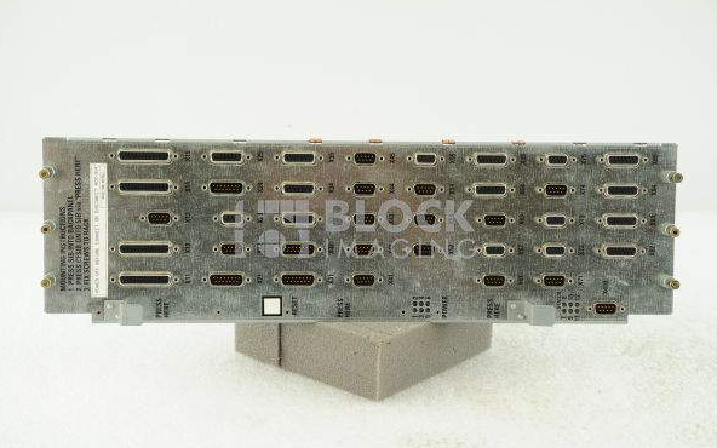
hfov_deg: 32.0
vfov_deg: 20.3
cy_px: 229
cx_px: 356
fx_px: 1251
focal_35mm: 64
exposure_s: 1/125
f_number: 9
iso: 1600
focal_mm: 62
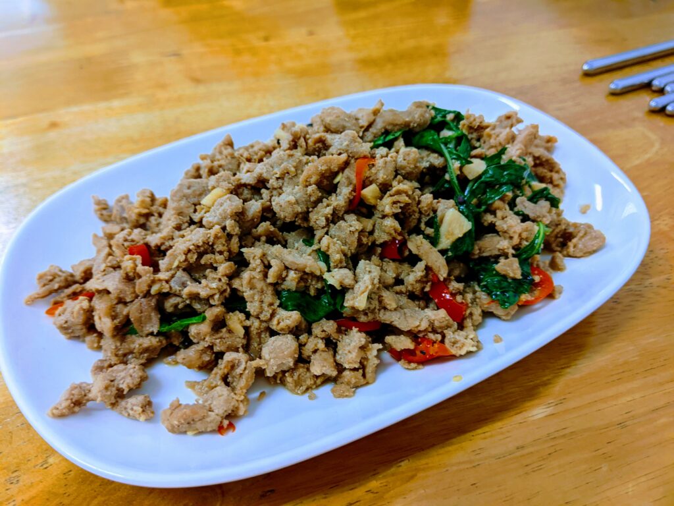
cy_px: 253
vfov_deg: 51.4
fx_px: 526
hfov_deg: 65.3
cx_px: 337
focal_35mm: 27
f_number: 1.8
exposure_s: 1/24
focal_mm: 4.44
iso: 77
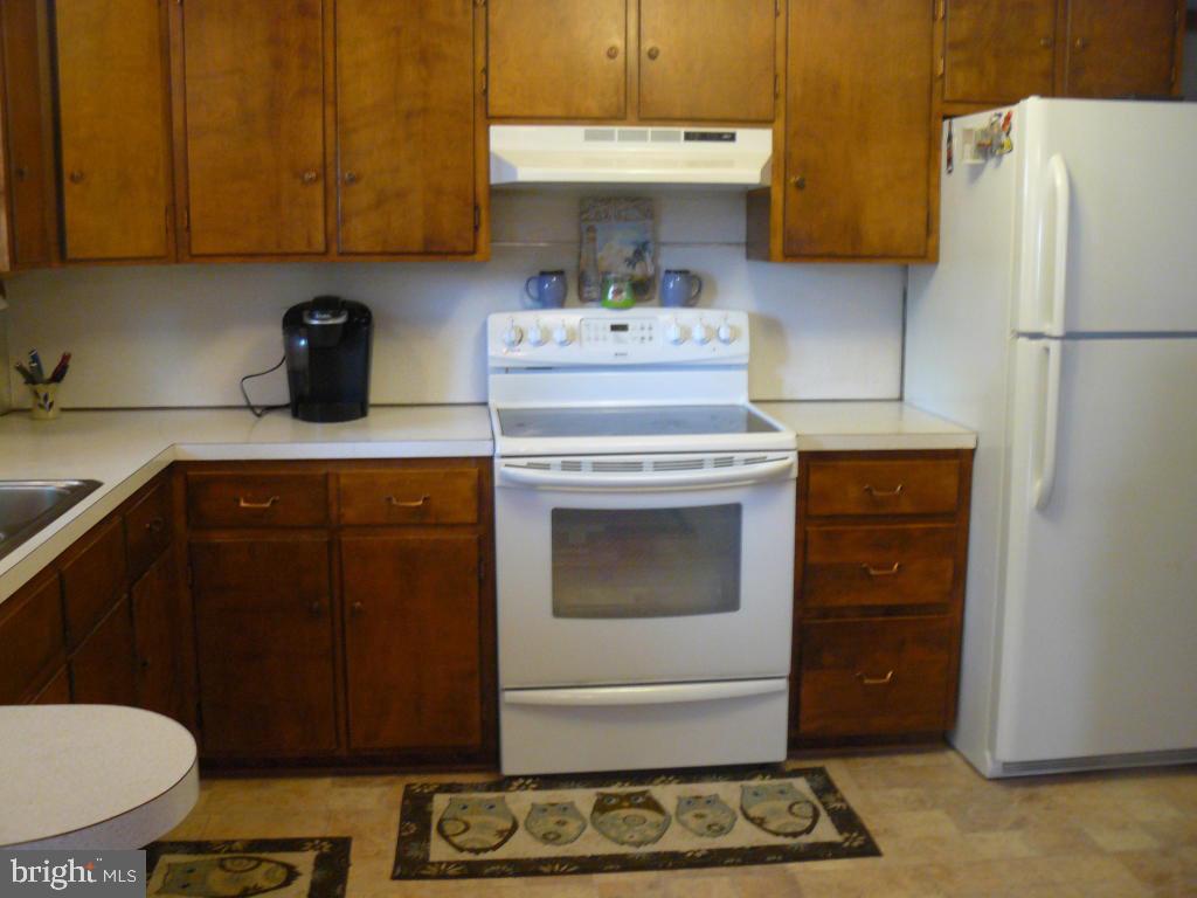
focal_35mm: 36
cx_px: 598
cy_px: 449
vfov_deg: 39.7
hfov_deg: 51.4
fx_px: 1245
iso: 200
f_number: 2.8
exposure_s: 1/13
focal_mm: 6
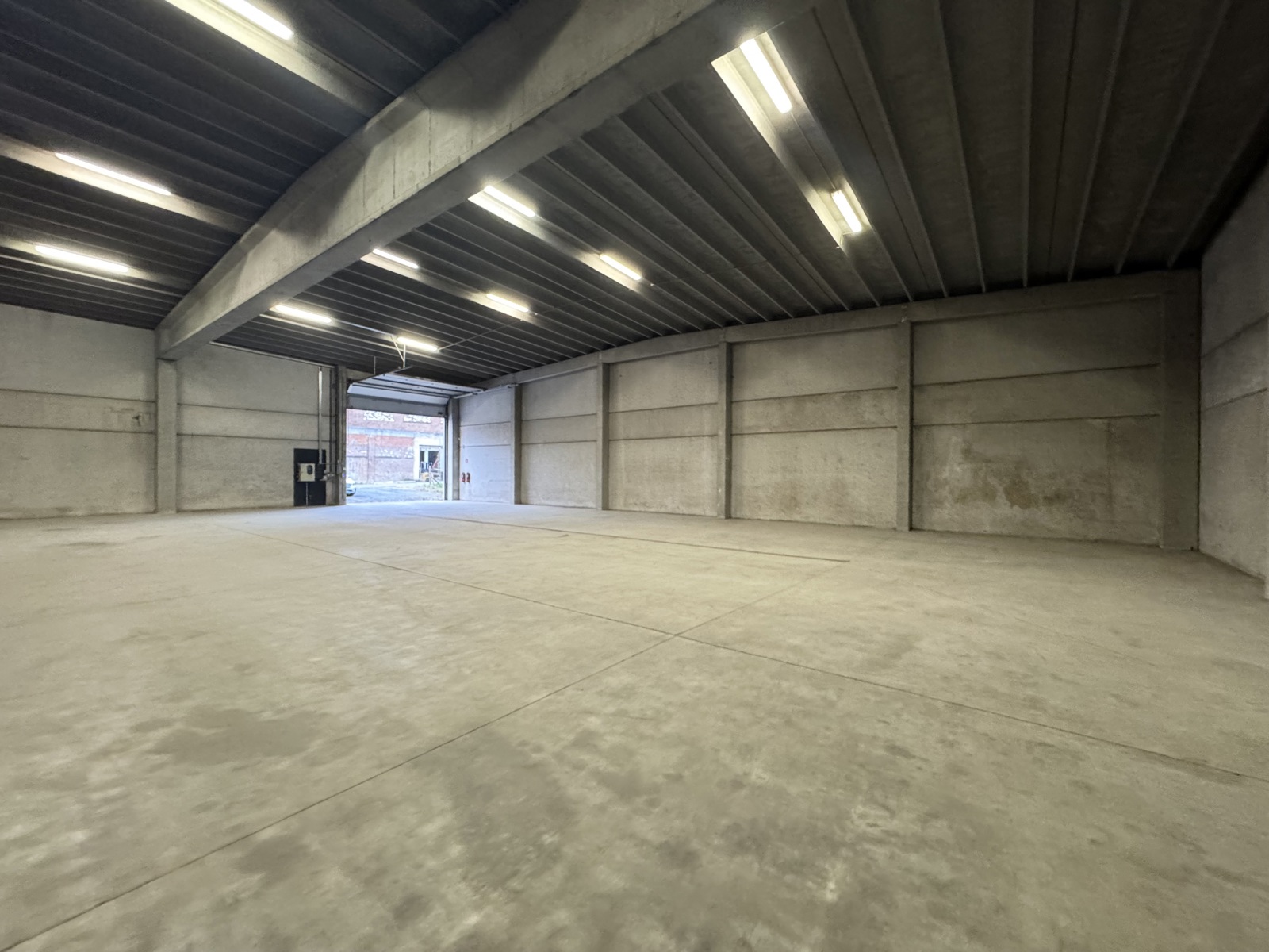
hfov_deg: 102.1
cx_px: 634
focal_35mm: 14
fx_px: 513
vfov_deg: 85.7
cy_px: 476
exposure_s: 1/50
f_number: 2.2
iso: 640
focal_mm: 2.22
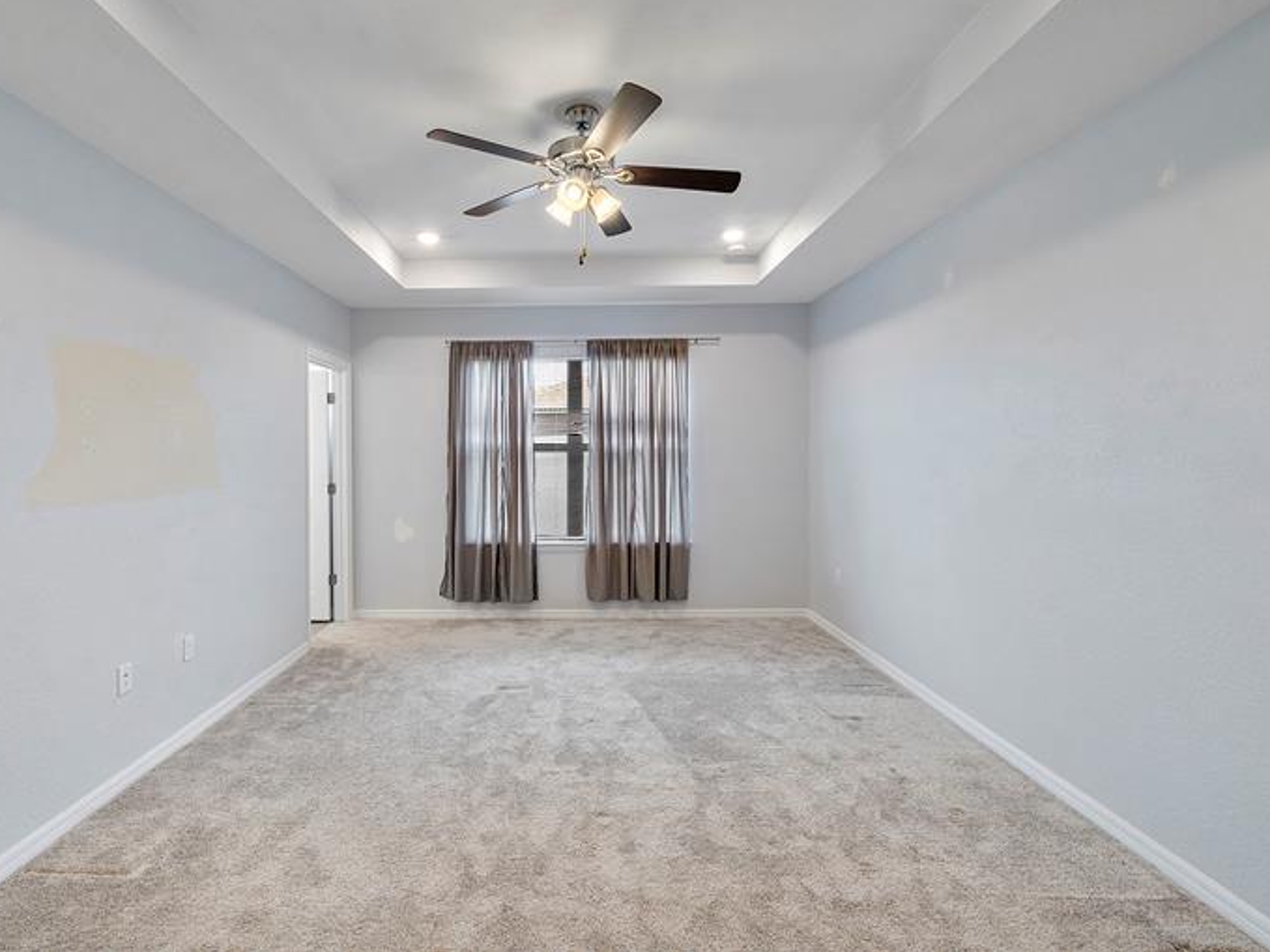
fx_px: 624
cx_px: 574
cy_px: 457
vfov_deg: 74.7
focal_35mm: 17
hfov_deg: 90.8
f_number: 11
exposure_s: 1/6
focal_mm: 10
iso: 160
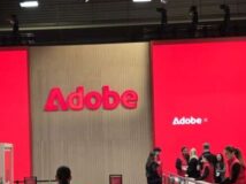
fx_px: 504
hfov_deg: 27.3
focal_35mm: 71
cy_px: 131
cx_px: 85
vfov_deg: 20.6
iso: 25
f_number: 1.7
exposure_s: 1/53
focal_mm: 6.25
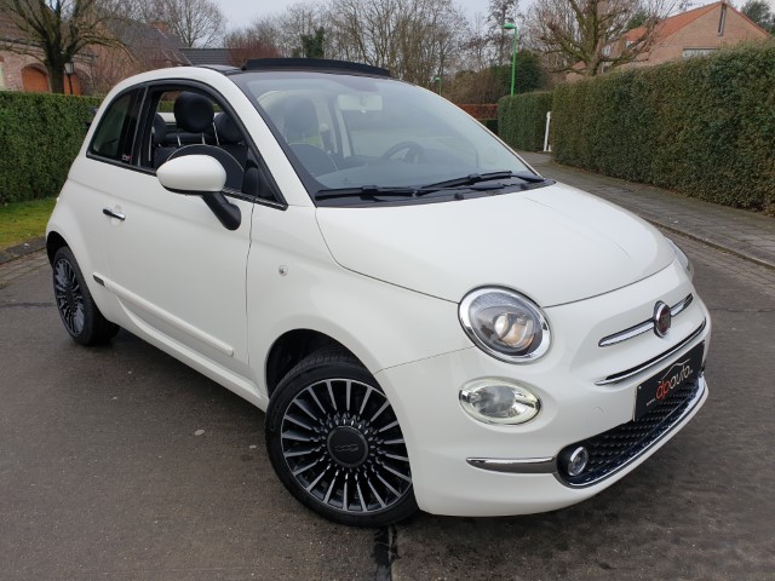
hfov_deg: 67.3
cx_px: 388
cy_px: 290
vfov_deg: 53.1
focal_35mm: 26
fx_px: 582
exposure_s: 1/462
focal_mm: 4.3
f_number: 2.4
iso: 50
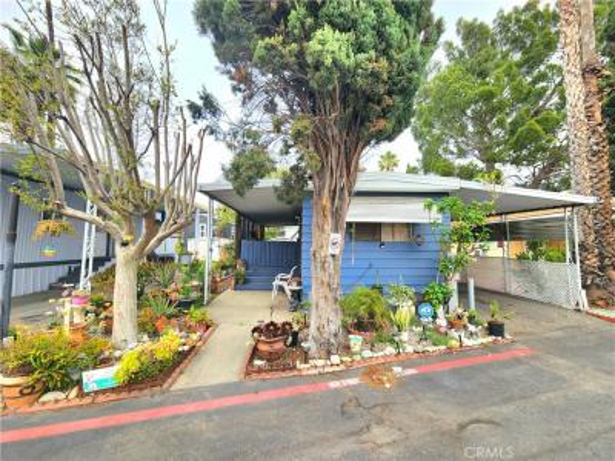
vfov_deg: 89.9
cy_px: 230
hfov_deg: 106.2
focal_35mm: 13
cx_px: 308
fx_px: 231
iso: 50
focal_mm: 2.2
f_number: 2.2
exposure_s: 1/556
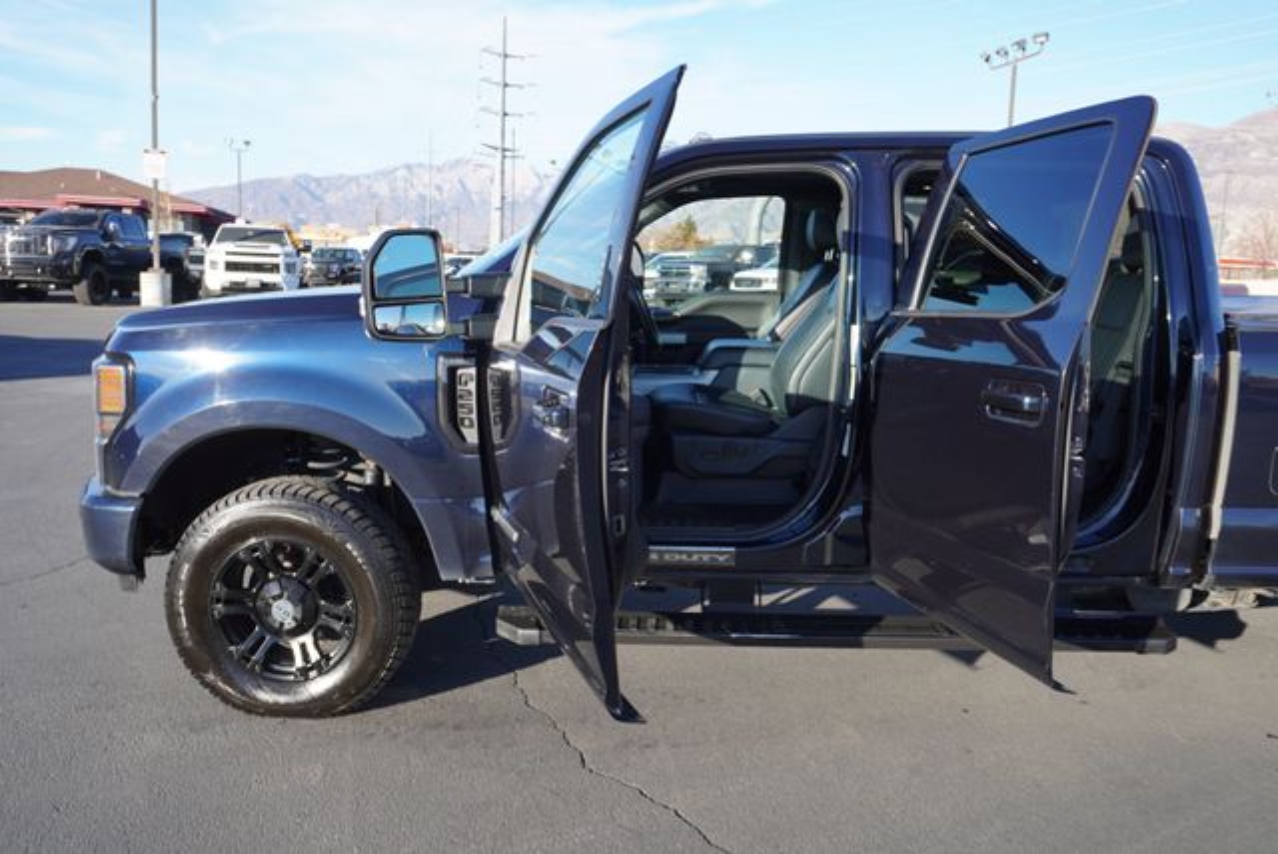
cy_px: 427
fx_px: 1066
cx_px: 639
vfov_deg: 43.7
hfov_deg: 61.9
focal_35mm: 30
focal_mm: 20
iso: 100
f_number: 4.5
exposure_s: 1/200
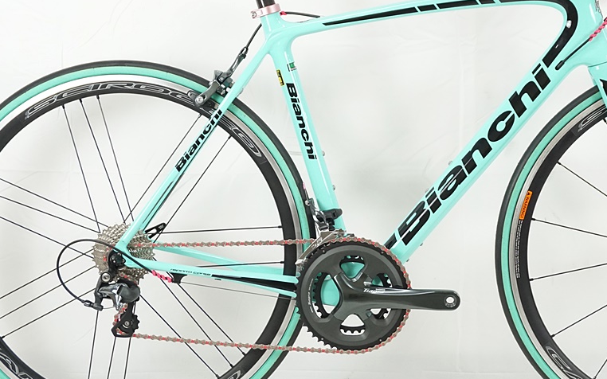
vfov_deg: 16.9
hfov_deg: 26.6
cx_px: 408
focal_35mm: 77
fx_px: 1274
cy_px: 123
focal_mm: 32
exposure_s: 1/40
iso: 1000
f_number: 7.1
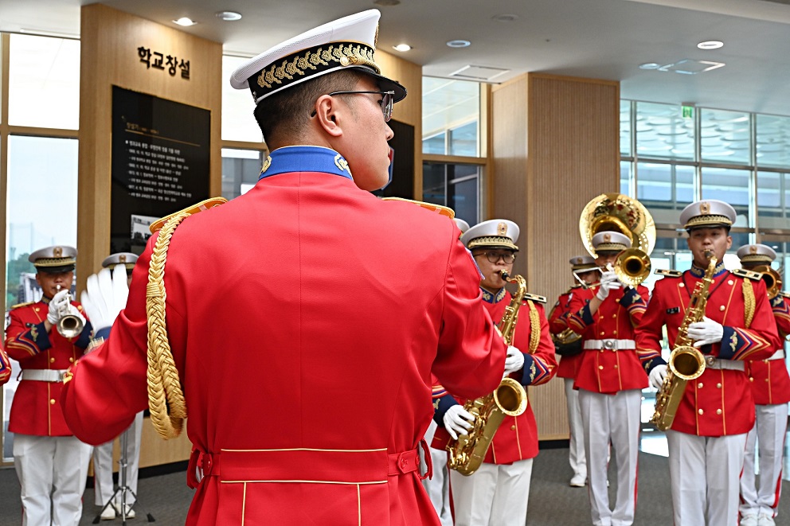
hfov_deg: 43.6
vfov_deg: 29.9
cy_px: 263
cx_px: 395
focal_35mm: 45
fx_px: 987
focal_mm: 45
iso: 1250
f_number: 10
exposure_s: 1/50
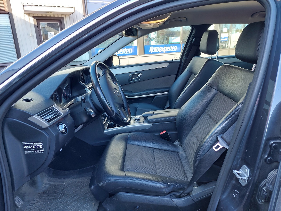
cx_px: 140
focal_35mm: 25
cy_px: 106
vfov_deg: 54.9
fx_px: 203
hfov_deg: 69.4
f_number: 1.8
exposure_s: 1/100
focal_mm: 5.23
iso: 80
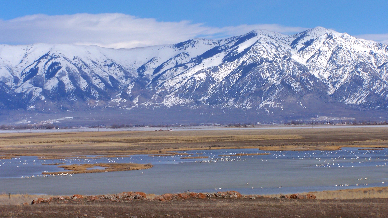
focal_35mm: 115
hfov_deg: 18.6
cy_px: 91
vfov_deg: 10.5
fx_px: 1183
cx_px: 194
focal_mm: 17.5
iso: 80
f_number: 6.3
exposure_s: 1/800
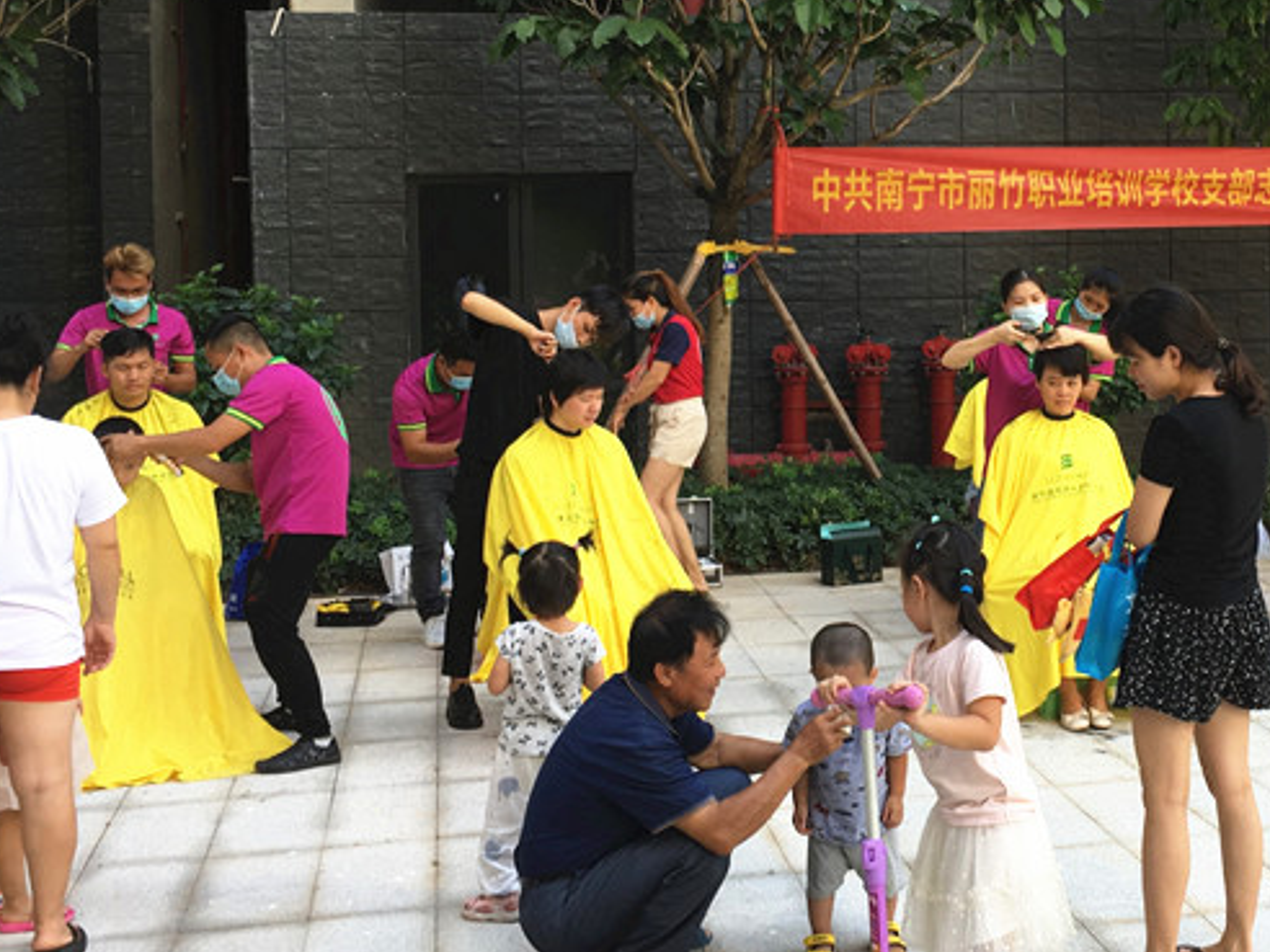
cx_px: 978
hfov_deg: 35.2
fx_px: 1944
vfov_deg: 27.2
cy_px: 254
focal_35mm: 53
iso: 25
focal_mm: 4.15
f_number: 2.2
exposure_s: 1/101
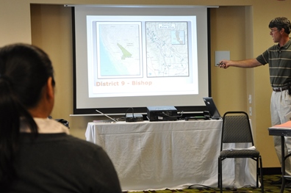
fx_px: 735
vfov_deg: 15.0
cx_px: 174
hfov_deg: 22.4
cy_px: 80
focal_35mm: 91
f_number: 5
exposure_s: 1/25
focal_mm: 50
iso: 800
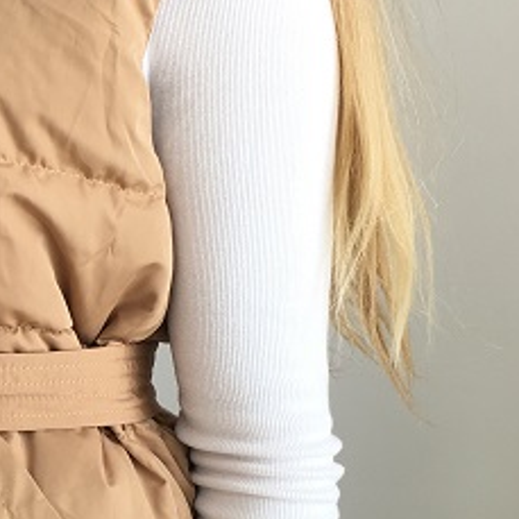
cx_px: -60
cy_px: 432
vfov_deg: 19.9
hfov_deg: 19.3
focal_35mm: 86
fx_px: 1459
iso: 25
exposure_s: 1/111
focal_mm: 4.15
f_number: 2.2
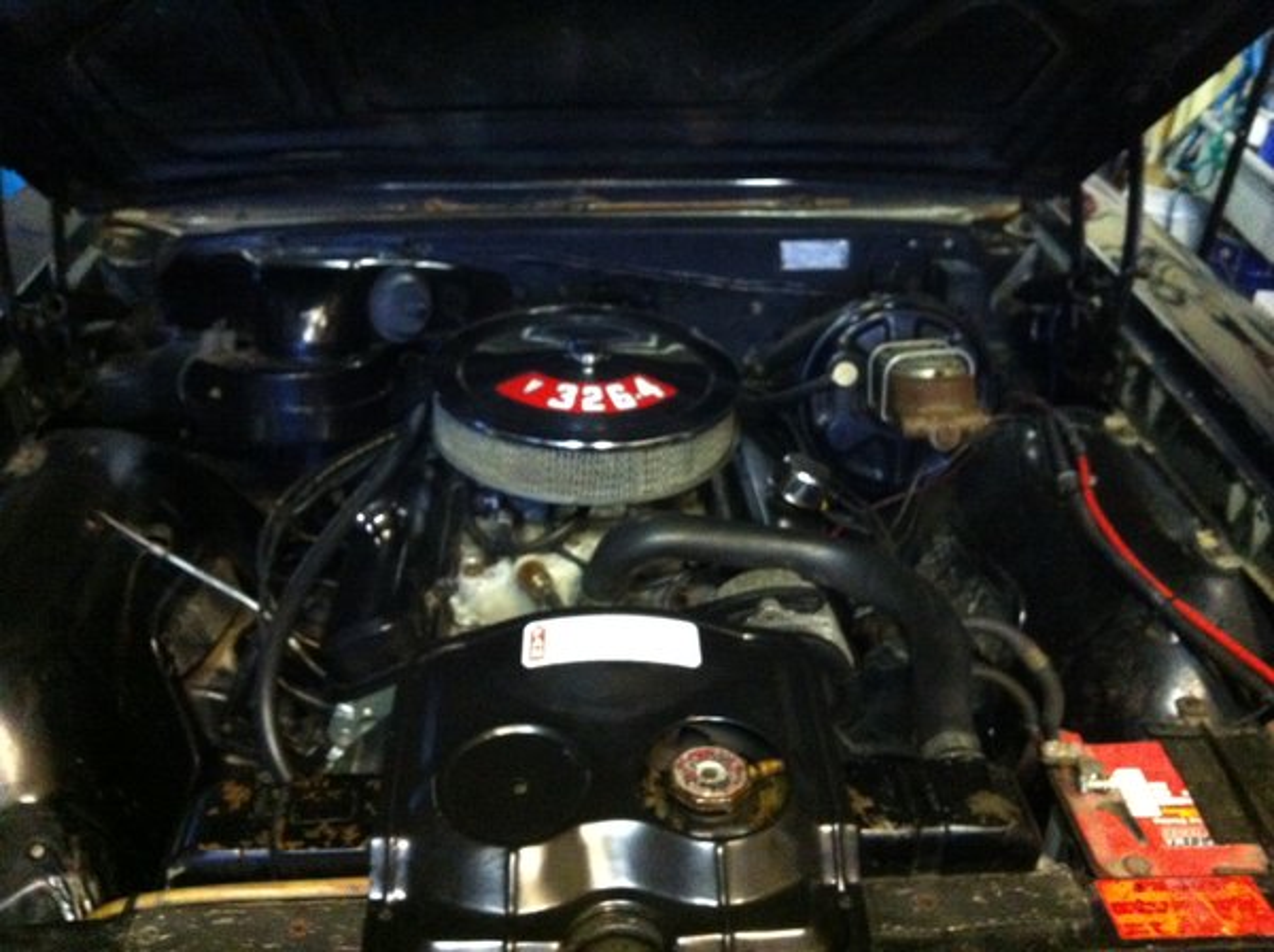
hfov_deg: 52.7
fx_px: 1286
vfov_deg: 40.6
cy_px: 476
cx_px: 637
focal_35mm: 35
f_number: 2.8
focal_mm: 3.85
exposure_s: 1/15
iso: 1000
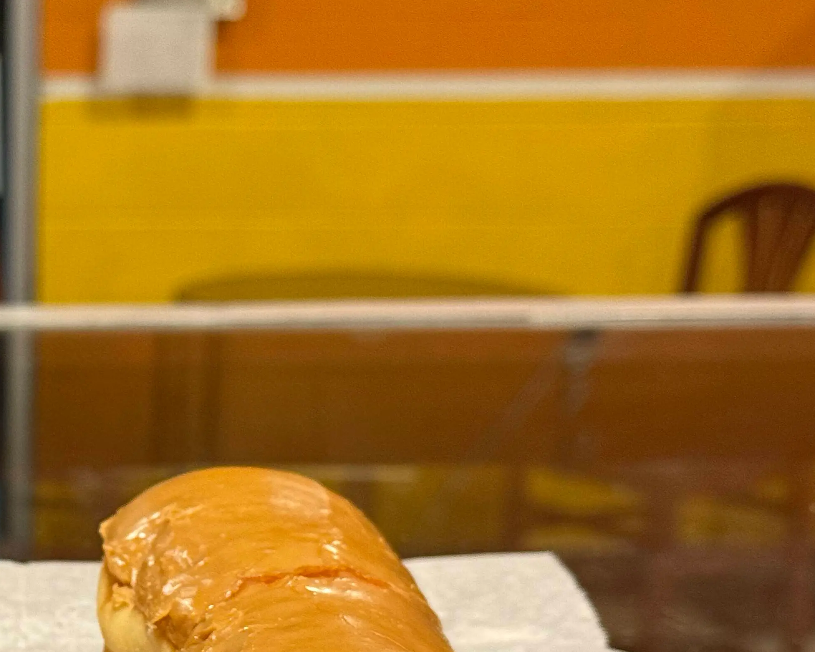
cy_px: 558
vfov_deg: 15.9
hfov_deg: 19.4
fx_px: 2315
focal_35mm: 96
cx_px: -2
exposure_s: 1/40
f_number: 1.78
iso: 200
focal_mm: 6.76
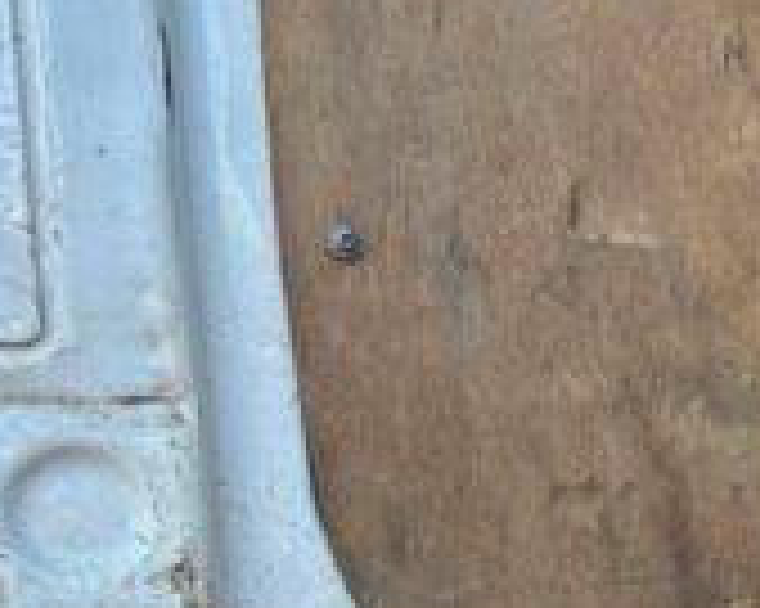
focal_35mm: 83
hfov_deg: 21.0
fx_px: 1866
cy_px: 599
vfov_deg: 18.0
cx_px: 980
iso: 64
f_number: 1.78
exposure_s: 1/156
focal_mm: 6.86
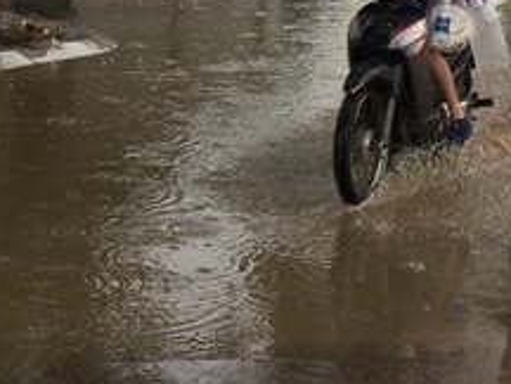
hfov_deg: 22.6
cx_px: 161
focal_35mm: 86
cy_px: -88
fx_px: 1270
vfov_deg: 16.4
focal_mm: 4.15
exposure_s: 1/100
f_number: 2.2
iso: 64
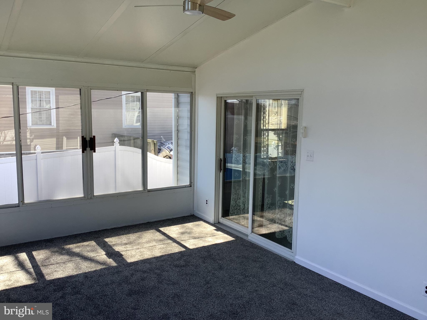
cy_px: 160
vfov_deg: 45.4
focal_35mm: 31
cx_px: 214
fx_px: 382
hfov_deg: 58.4
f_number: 2.4
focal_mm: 3.3
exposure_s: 1/237
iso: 25
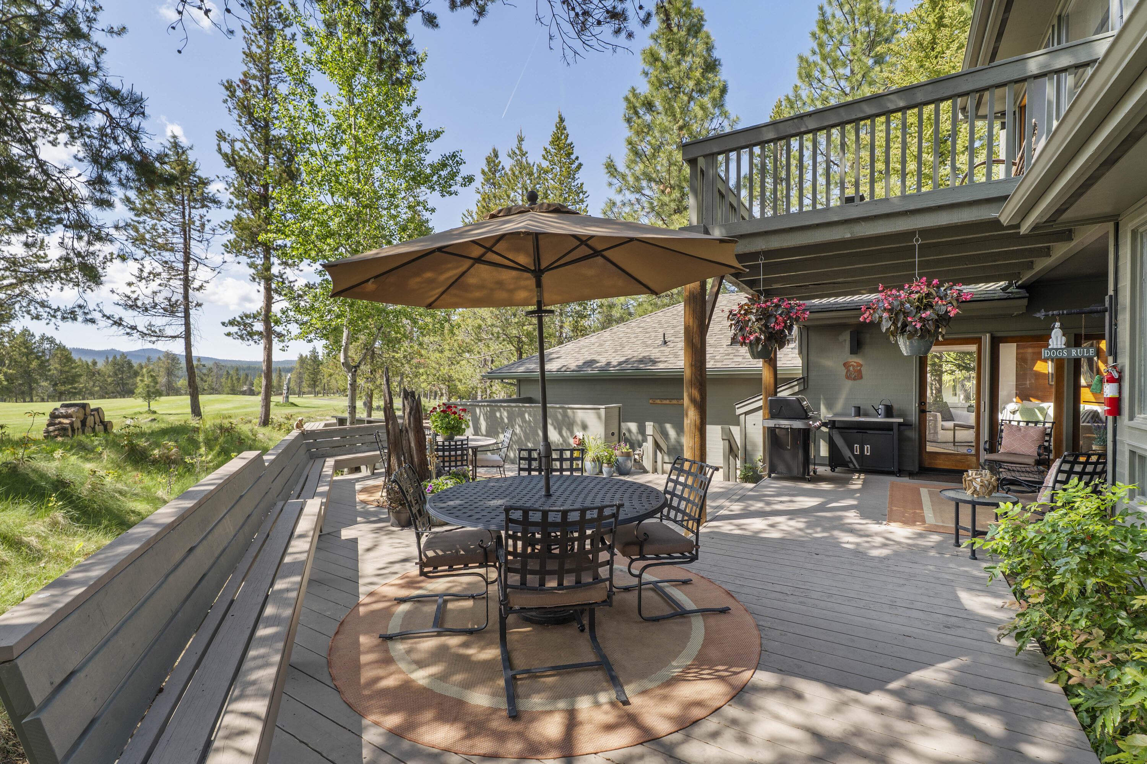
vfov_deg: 73.7
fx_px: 510
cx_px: 574
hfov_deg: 96.7
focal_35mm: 16
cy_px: 382
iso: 100
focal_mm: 16
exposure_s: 1/8
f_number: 7.1
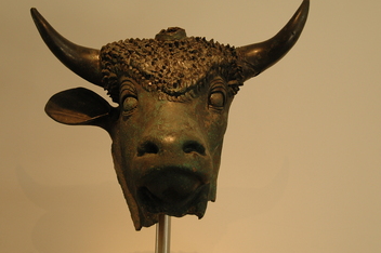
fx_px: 952
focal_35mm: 90
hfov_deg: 22.6
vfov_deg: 15.2
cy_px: 102
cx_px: 165
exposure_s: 1/100
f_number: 5
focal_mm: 48
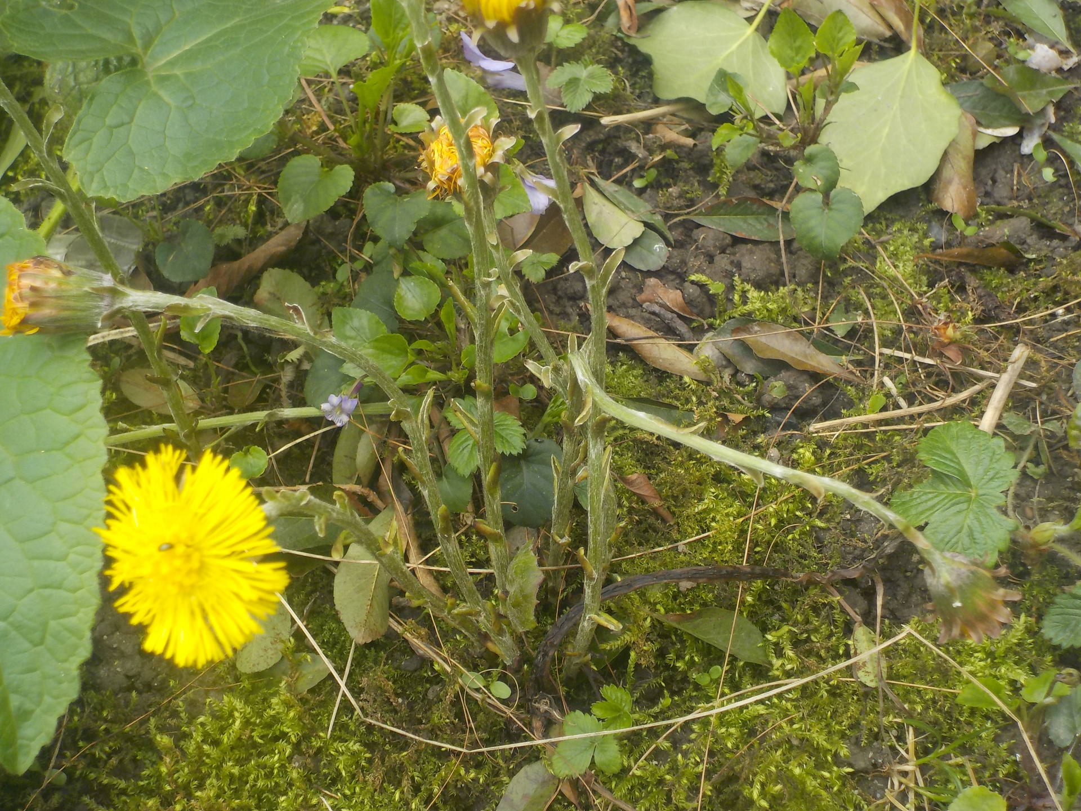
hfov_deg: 40.4
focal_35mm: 47
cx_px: 540
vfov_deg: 30.9
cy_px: 406
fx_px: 1468
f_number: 4.2
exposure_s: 1/80
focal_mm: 6.4
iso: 125
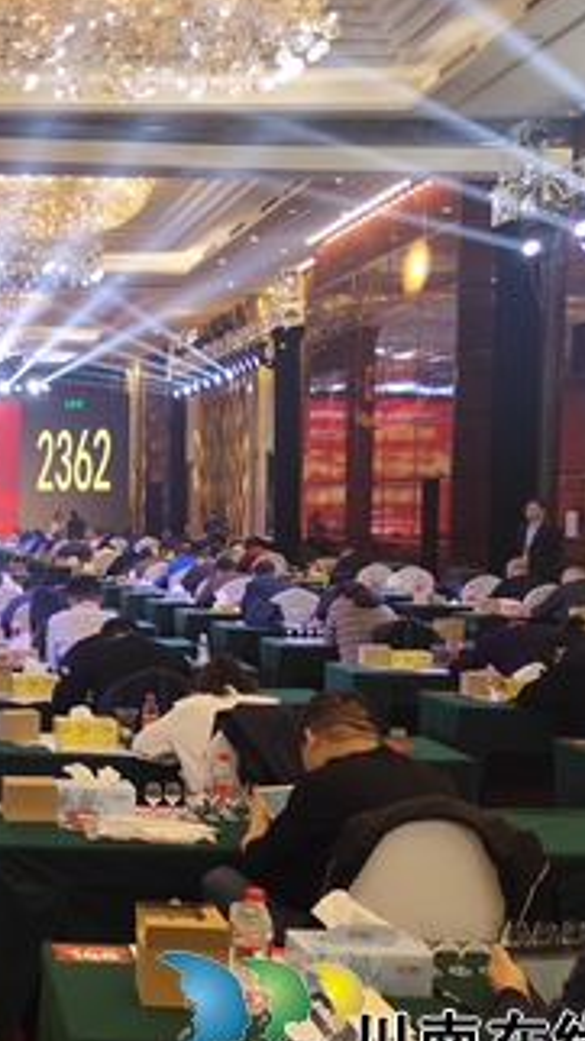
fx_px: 1352
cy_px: 571
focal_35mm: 49
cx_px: -123
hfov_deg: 22.4
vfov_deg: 42.1
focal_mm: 4.27
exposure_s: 1/100
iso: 255
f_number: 1.8
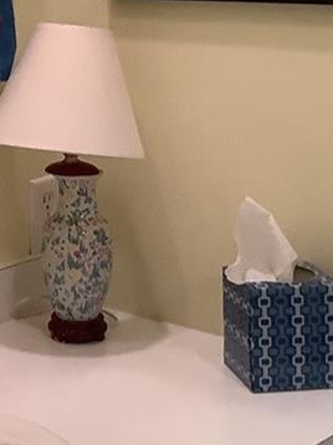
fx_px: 1336
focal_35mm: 104
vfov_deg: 18.7
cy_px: 65
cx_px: -77
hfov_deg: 13.8
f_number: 2.4
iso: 200
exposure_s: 1/60
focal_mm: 3.3
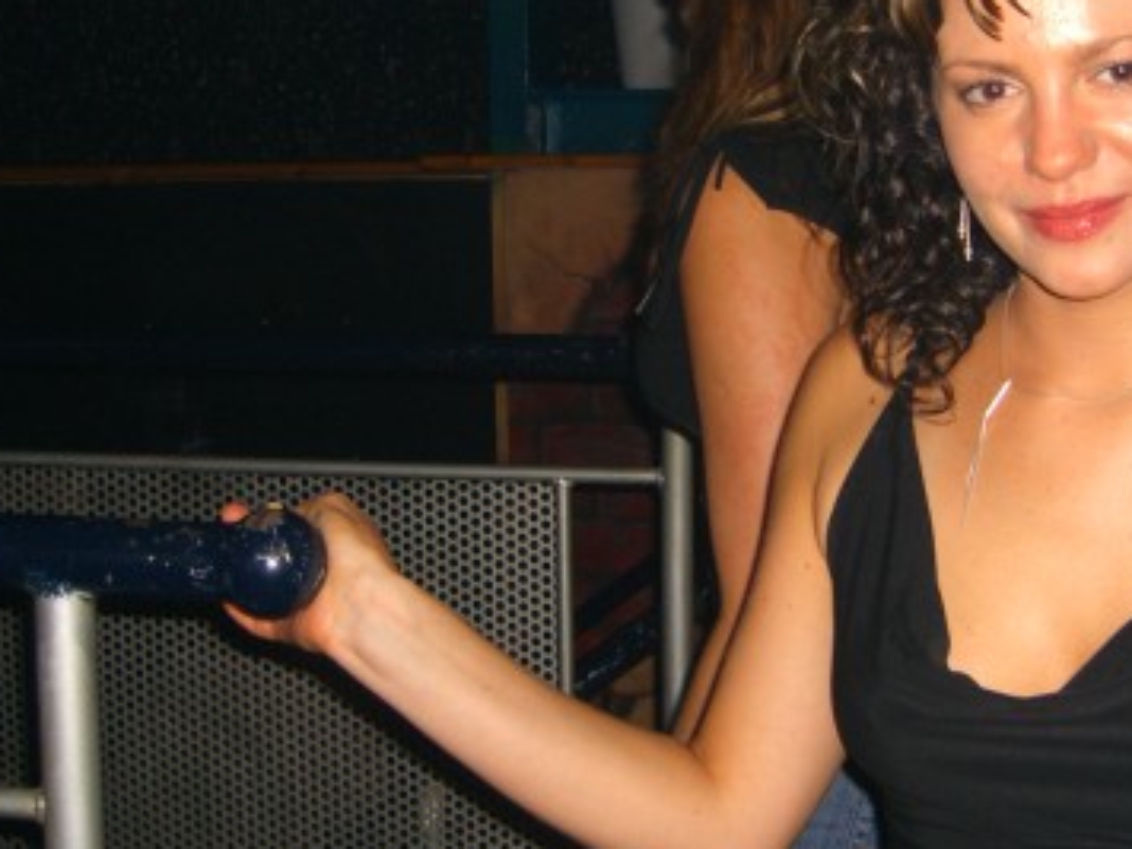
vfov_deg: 22.9
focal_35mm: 64
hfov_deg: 30.1
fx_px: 2093
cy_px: 378
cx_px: 754
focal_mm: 7.9
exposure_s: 1/60
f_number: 2.8
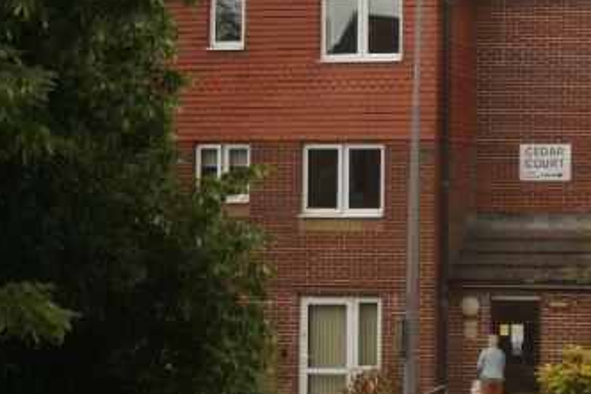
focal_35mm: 111
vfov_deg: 12.3
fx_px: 1821
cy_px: 173
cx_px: 876
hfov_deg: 16.8
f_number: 4
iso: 100
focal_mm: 24
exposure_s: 1/200
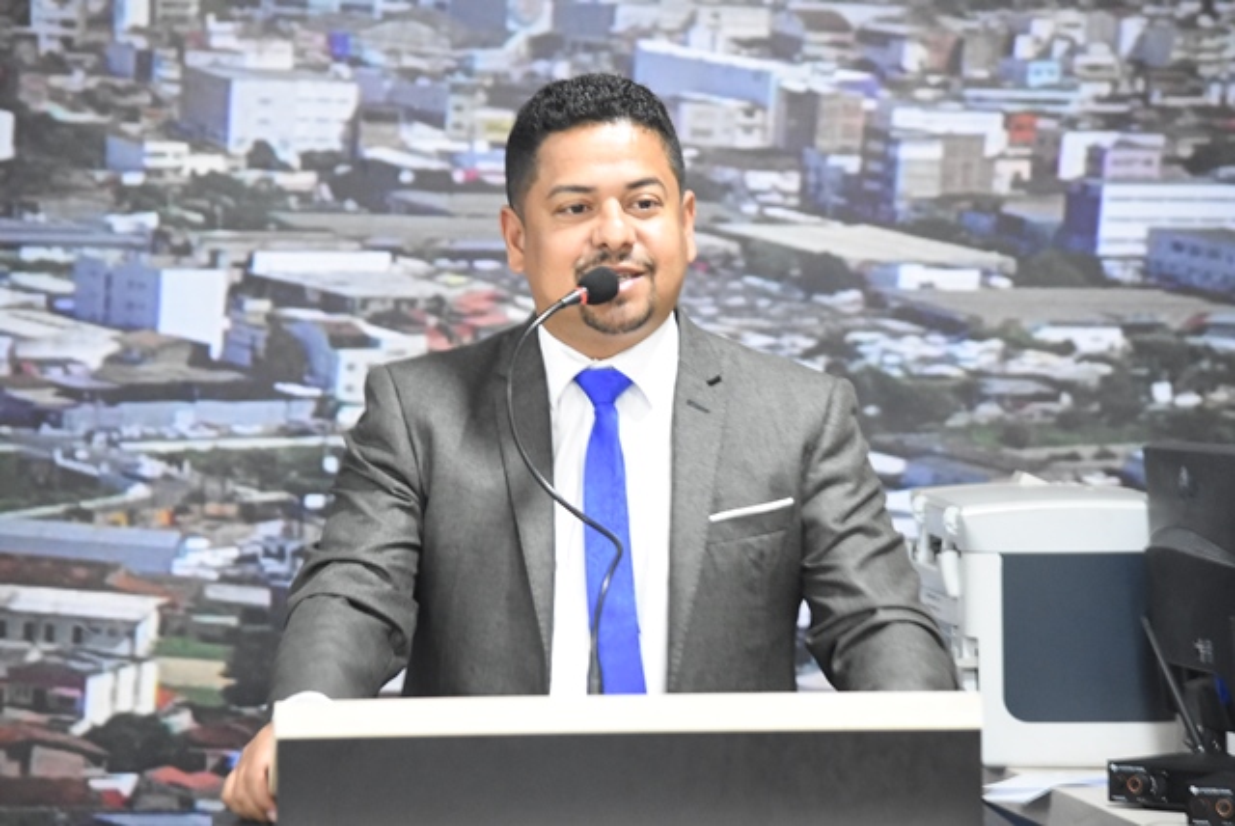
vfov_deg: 8.3
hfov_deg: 12.4
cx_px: 618
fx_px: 5665
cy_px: 413
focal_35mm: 165
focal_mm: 110
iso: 4000
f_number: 4.8
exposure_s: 1/30
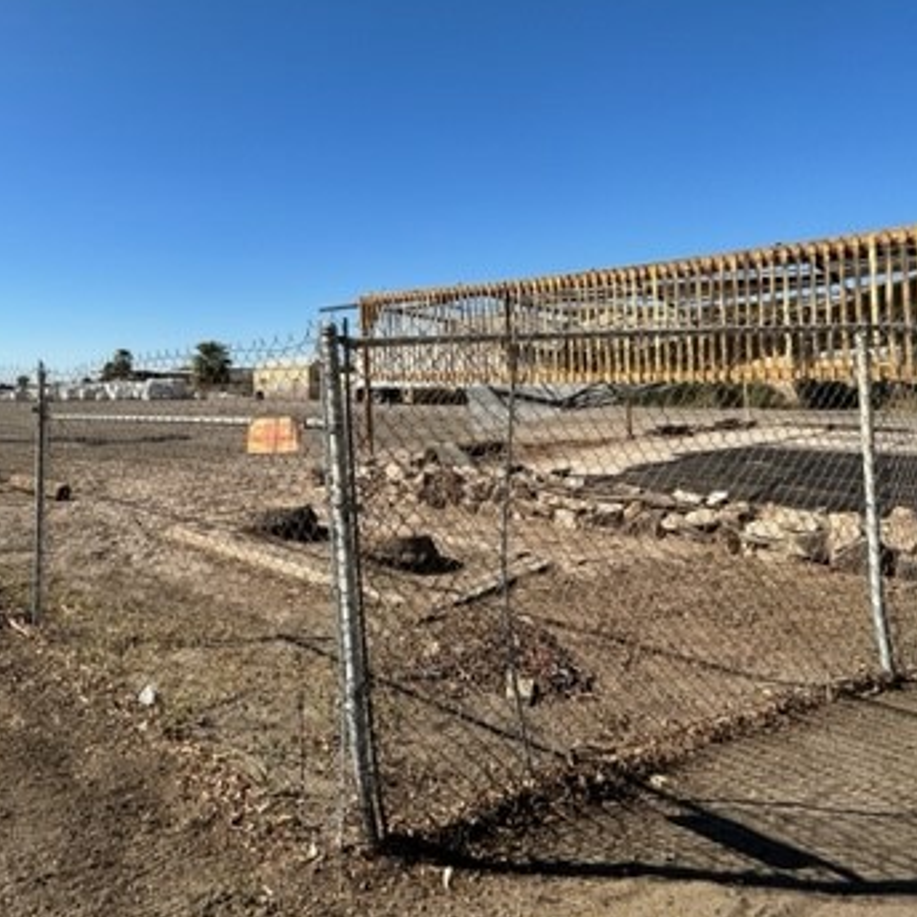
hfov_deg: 62.3
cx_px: 200
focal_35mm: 23
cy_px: 349
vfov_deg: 66.3
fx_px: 689
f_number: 2.2
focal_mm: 2.22
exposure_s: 1/2747
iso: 50
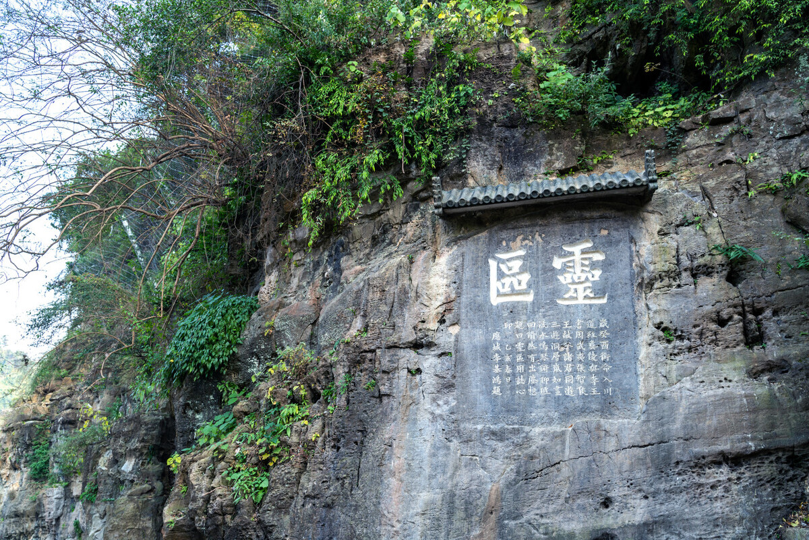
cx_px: 404
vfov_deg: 46.4
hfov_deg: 65.5
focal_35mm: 28
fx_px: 629
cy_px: 270
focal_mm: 28
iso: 100
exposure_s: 1/50
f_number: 6.3
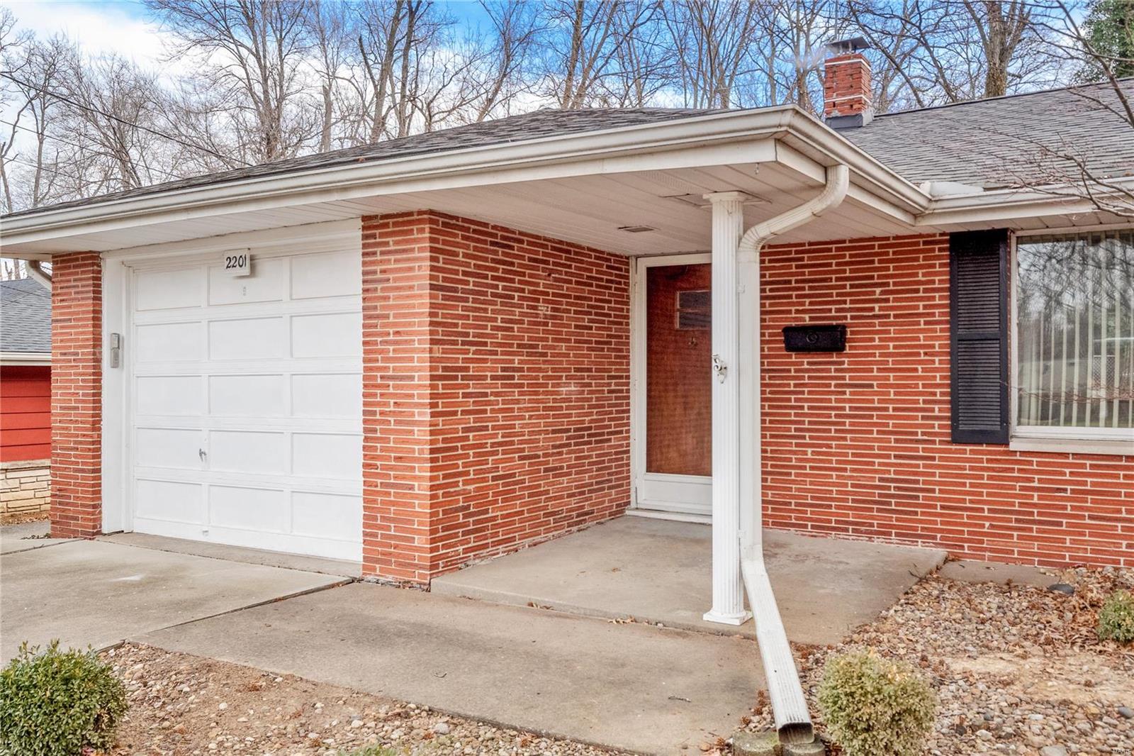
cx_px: 567
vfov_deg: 43.6
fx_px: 945
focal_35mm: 30
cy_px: 378
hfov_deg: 61.9
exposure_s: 1/100
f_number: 8
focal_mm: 15
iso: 400
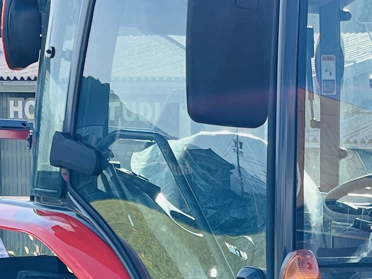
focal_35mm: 130
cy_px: 381
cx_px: 395
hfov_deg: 14.8
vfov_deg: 11.1
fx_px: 1397
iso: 50
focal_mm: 5.1
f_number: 1.6
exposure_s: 1/1106
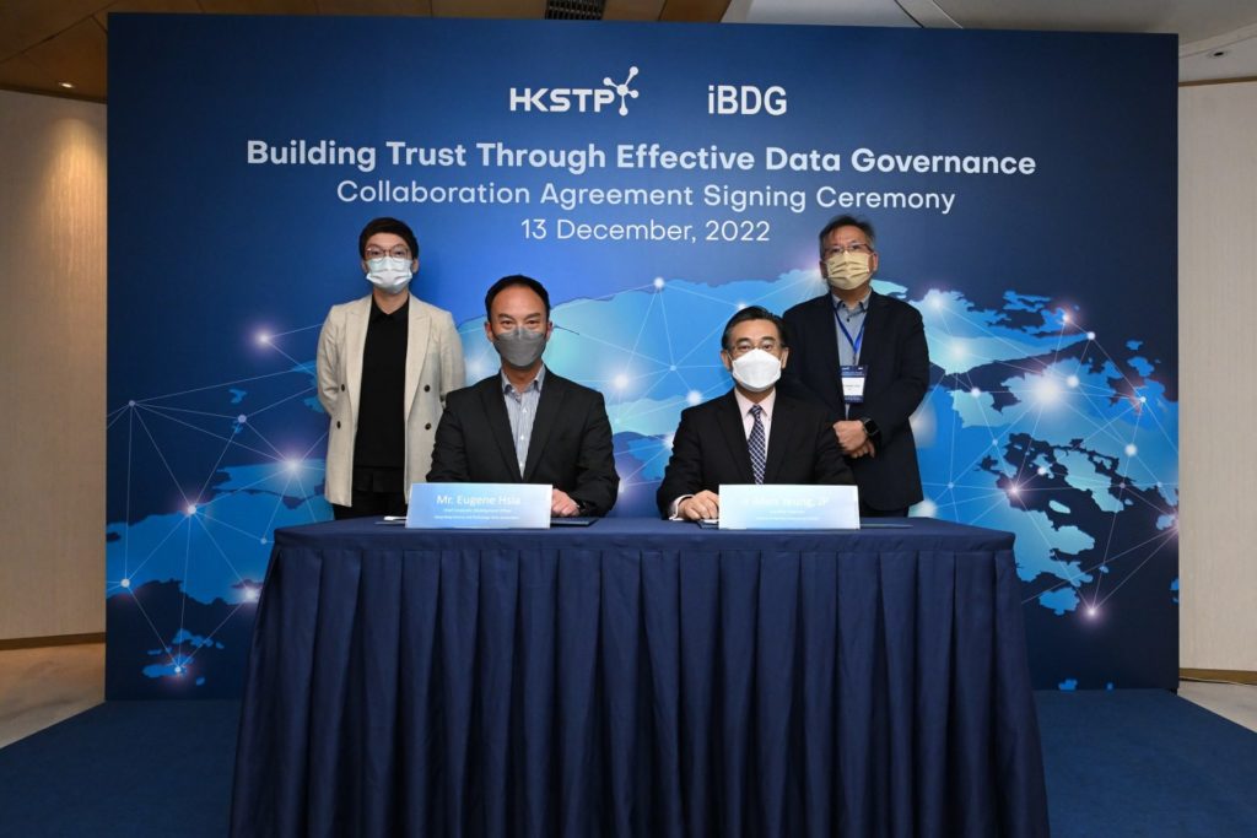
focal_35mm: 18
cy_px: 419
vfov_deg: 68.9
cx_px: 628
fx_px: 611
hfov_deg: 91.6
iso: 3200
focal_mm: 17.5
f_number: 7.1
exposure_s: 1/160
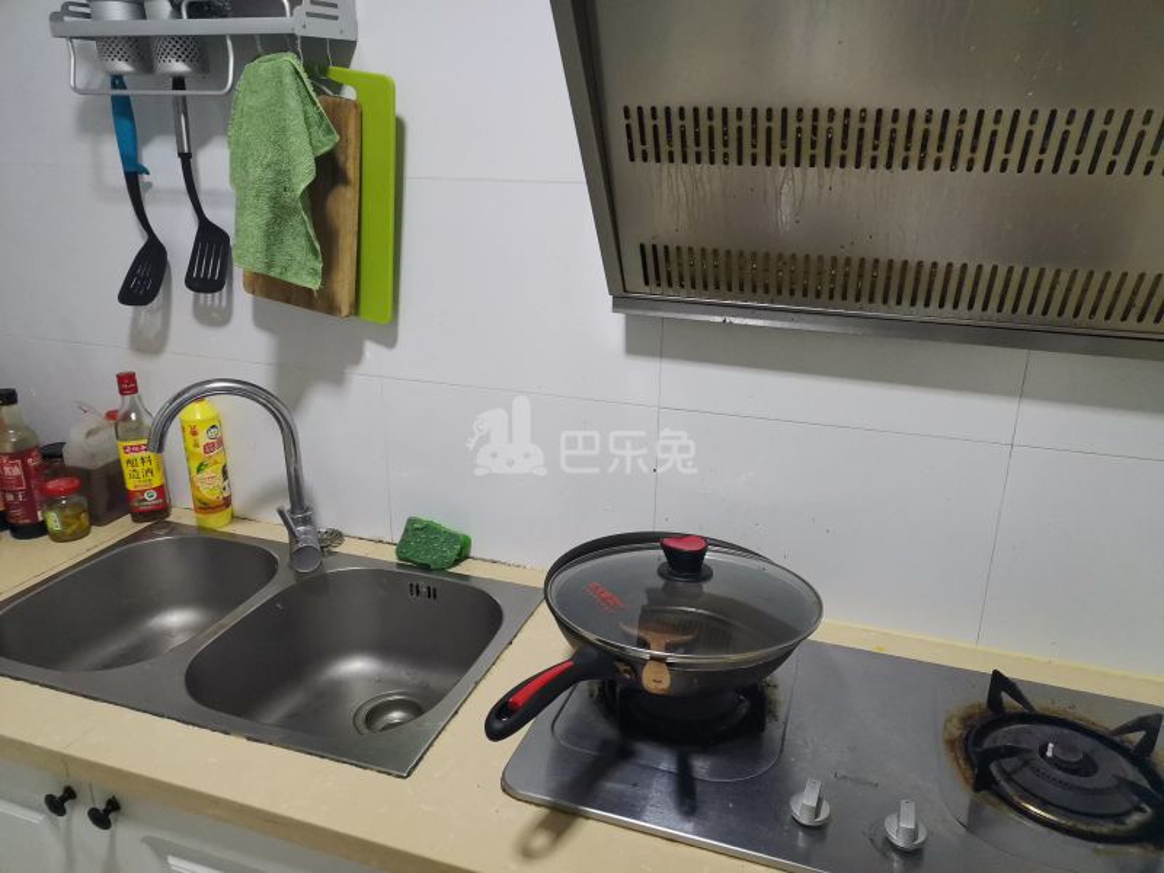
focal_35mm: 26
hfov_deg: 67.3
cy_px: 436
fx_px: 874
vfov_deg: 53.1
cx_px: 582
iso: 500
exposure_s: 1/33.3
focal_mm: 5.5
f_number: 1.8
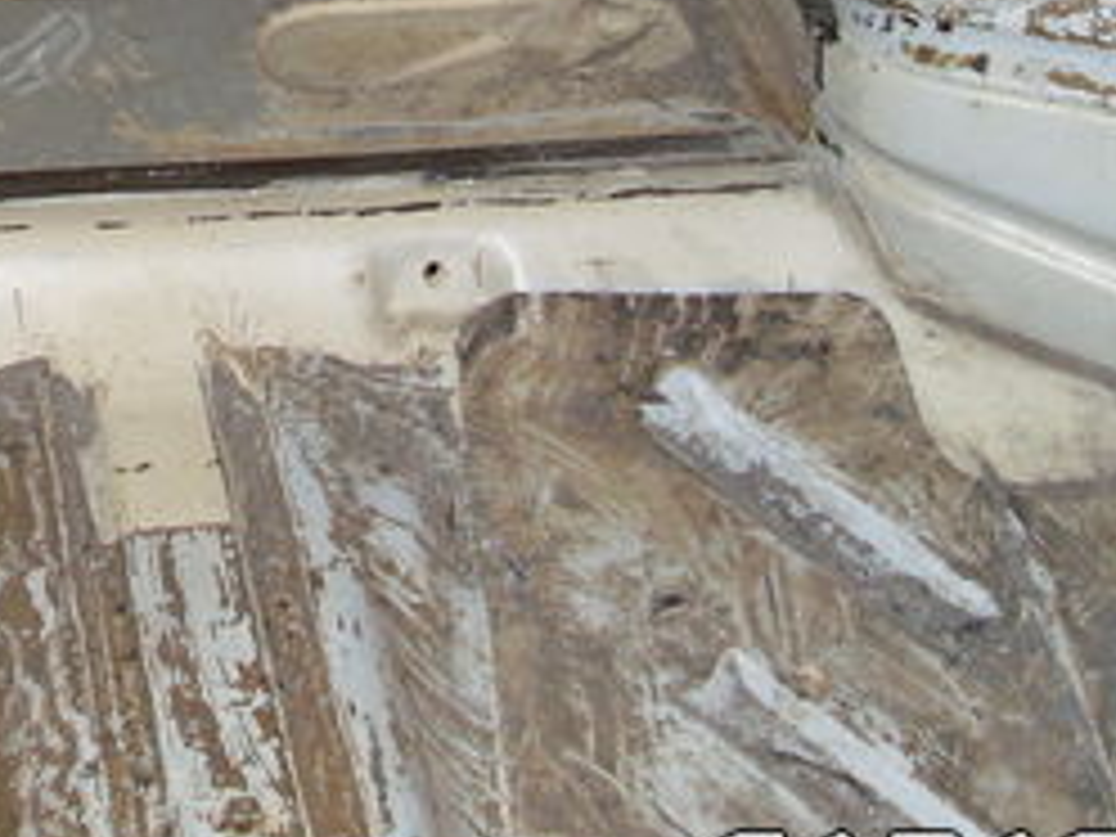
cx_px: 40
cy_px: -180
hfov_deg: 19.5
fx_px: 3159
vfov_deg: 14.6
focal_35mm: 98
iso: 100
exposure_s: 1/45
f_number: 3
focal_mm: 6.3
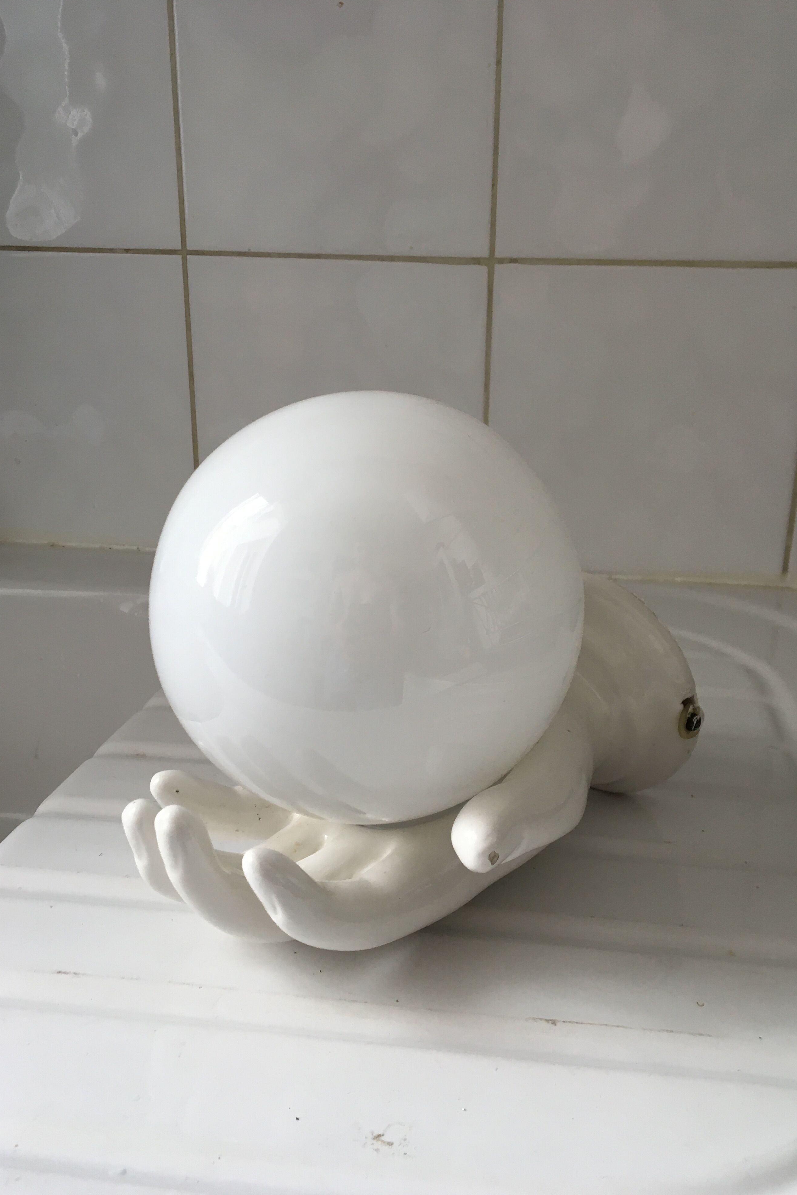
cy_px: 610
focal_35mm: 31
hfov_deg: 42.3
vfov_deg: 60.3
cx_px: 440
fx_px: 1029
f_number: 2.2
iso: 25
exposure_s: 1/33
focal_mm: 4.15
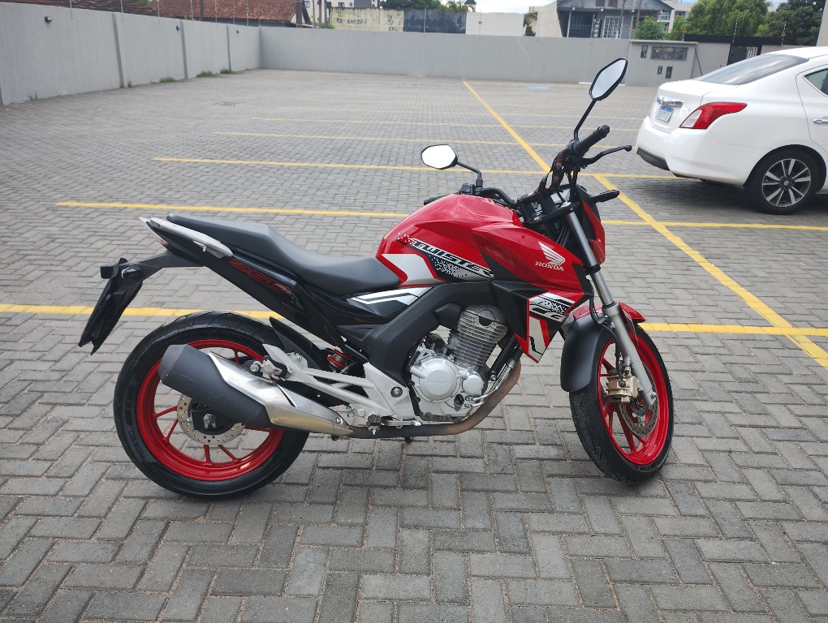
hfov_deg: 63.4
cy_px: 312
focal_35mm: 28
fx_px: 671
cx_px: 414
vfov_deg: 49.9
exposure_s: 1/120
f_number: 1.8
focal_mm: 4.27
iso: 124
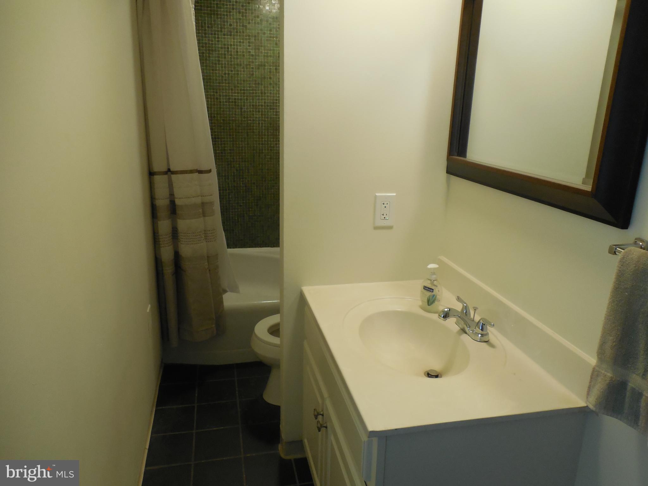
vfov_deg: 54.9
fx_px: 468
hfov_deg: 69.4
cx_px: 324
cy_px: 243
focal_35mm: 25
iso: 320
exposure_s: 1/30
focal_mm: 4.5
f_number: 3.3
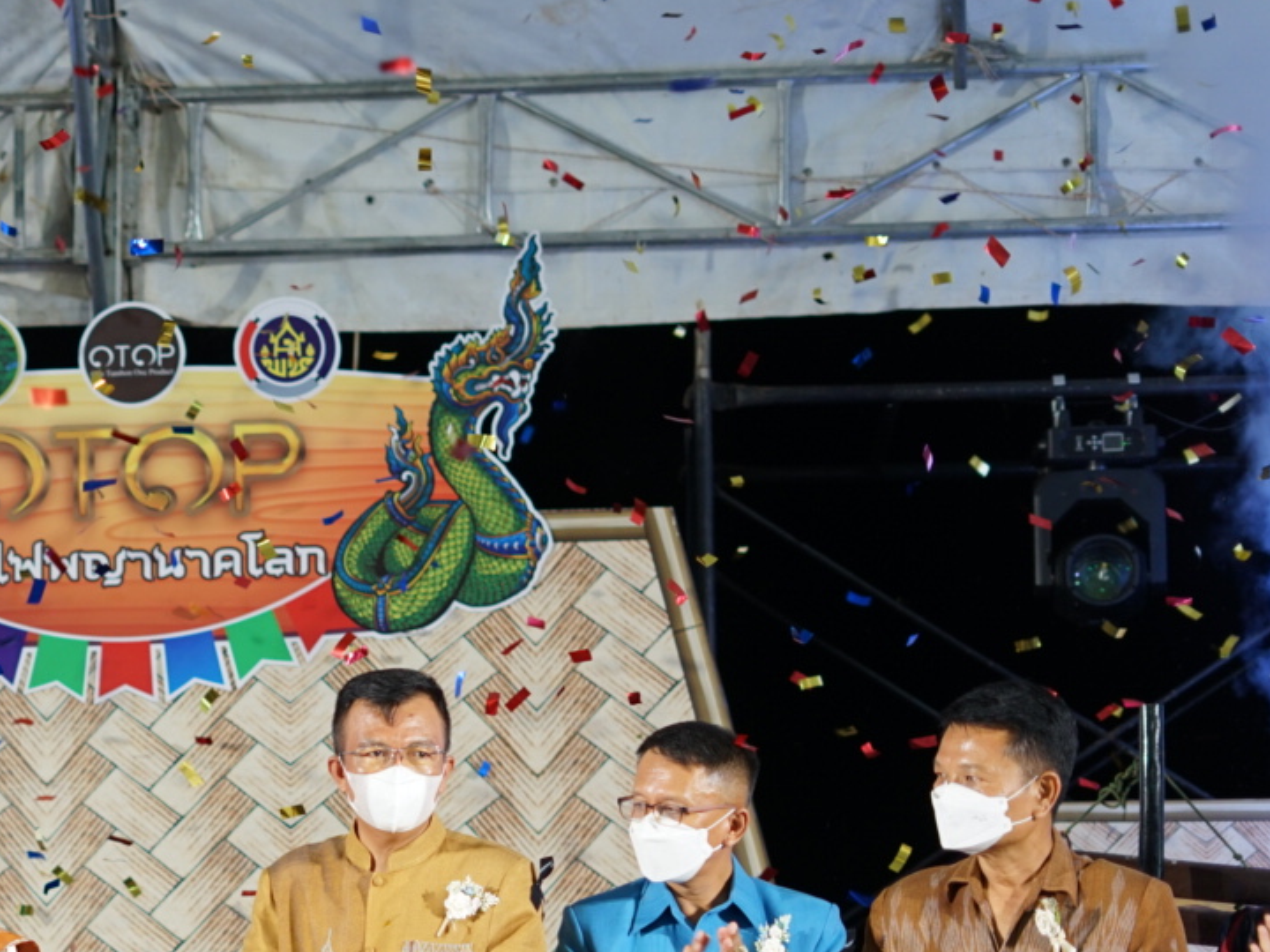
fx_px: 3962
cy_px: 890
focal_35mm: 108
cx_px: -67
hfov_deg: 17.7
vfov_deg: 13.6
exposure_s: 1/160
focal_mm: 50
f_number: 2
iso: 400
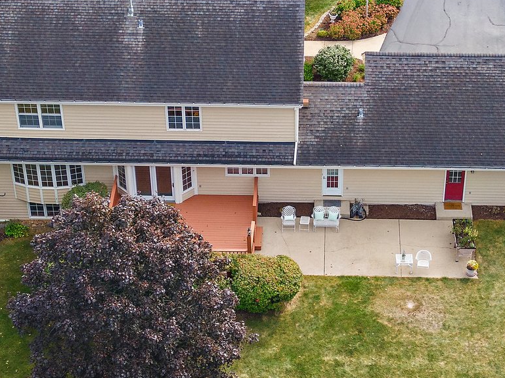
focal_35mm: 90
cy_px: 177
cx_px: 304
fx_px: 1312
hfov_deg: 21.7
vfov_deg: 16.4
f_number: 3.8
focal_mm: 8.6
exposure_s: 1/160
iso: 100
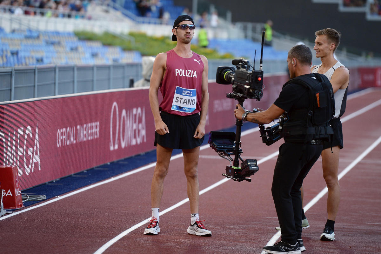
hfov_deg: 10.3
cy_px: 127
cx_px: 190
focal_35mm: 200
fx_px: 2117
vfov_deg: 6.9
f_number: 3.5
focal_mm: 200
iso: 500
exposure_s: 1/800
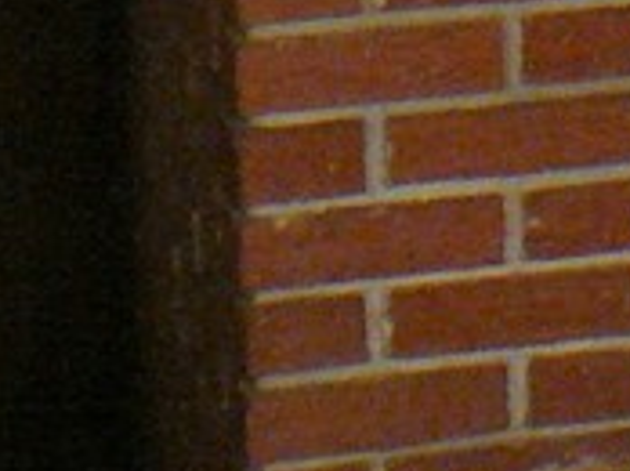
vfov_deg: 7.1
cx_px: 970
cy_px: -199
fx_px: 3744
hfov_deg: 9.3
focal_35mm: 206
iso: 200
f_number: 2.8
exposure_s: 1/8
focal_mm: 5.2
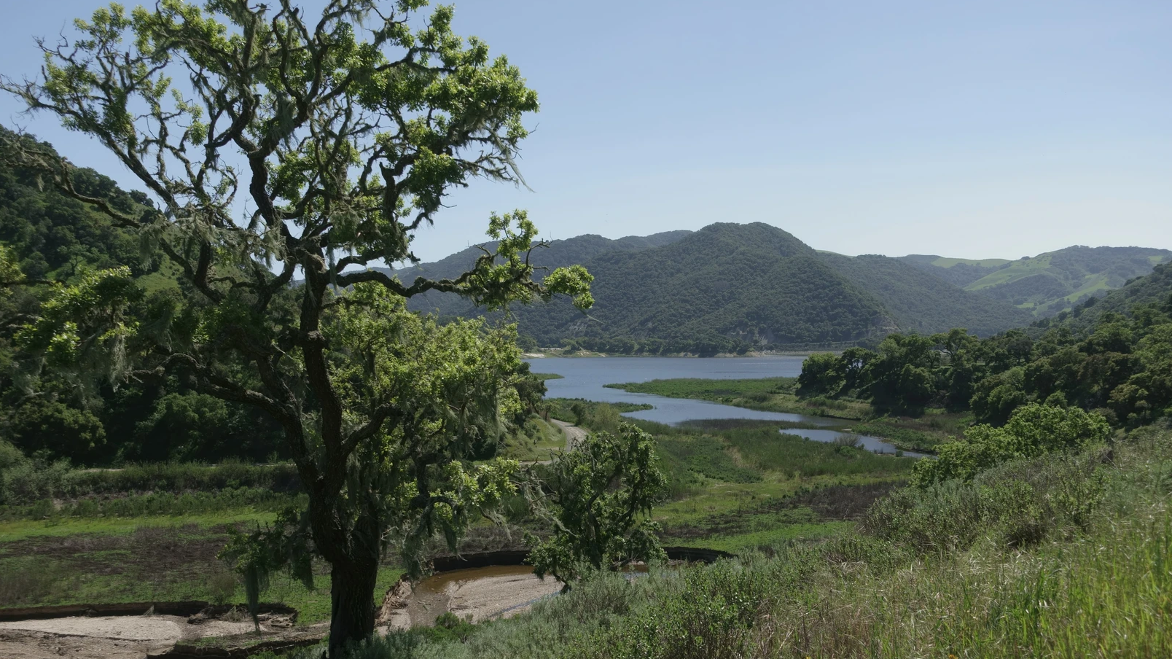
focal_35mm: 38
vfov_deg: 31.2
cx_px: 587
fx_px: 1181
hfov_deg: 52.8
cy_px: 354
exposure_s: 1/100
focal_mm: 13.16
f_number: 4
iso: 125
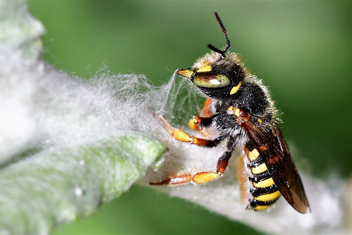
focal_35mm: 158
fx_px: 1540
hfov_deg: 13.0
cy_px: 118
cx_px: 176
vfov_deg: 8.7
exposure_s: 1/2500
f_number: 9
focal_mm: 105
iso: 800
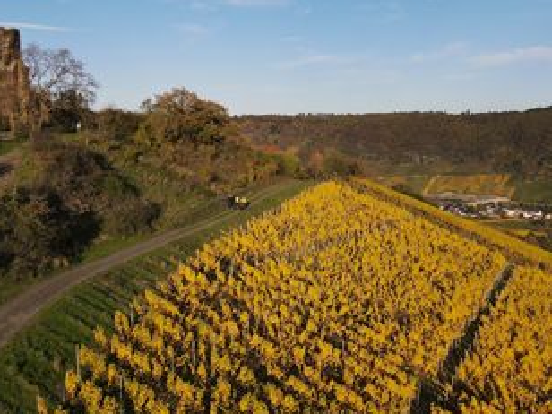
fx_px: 542
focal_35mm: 34
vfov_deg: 41.8
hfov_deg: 53.4
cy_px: 205
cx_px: 211
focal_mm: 4.5
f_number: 2.8
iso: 100
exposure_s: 1/640
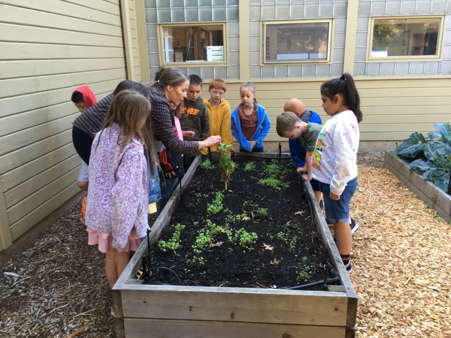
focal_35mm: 29
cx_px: 226
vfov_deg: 48.2
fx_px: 378
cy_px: 169
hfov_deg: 61.7
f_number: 2.2
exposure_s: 1/50
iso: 32
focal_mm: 4.15
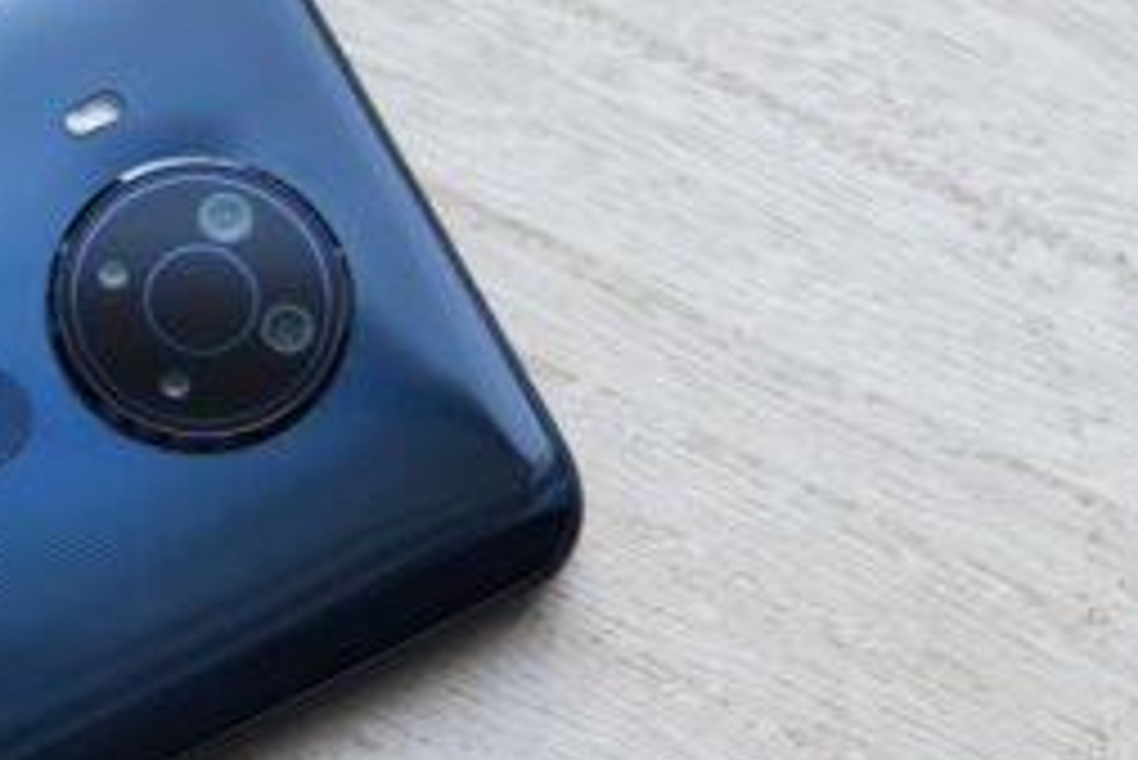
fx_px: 7496
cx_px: -315
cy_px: 650
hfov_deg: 8.6
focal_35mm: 237
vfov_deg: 5.8
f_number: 4
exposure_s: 1/60
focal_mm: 50
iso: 400
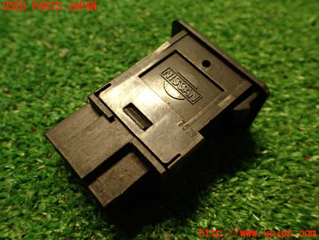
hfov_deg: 56.8
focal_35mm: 32
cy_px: 120
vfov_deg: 44.2
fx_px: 295
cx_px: 160
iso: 320
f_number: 2.4
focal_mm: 5.79
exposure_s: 1/30
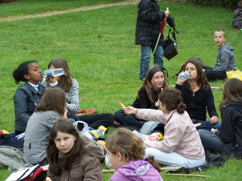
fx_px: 972
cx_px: 121
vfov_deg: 10.7
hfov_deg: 14.2
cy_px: 90
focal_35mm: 139
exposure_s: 1/350
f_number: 3.2
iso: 80
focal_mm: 23.1
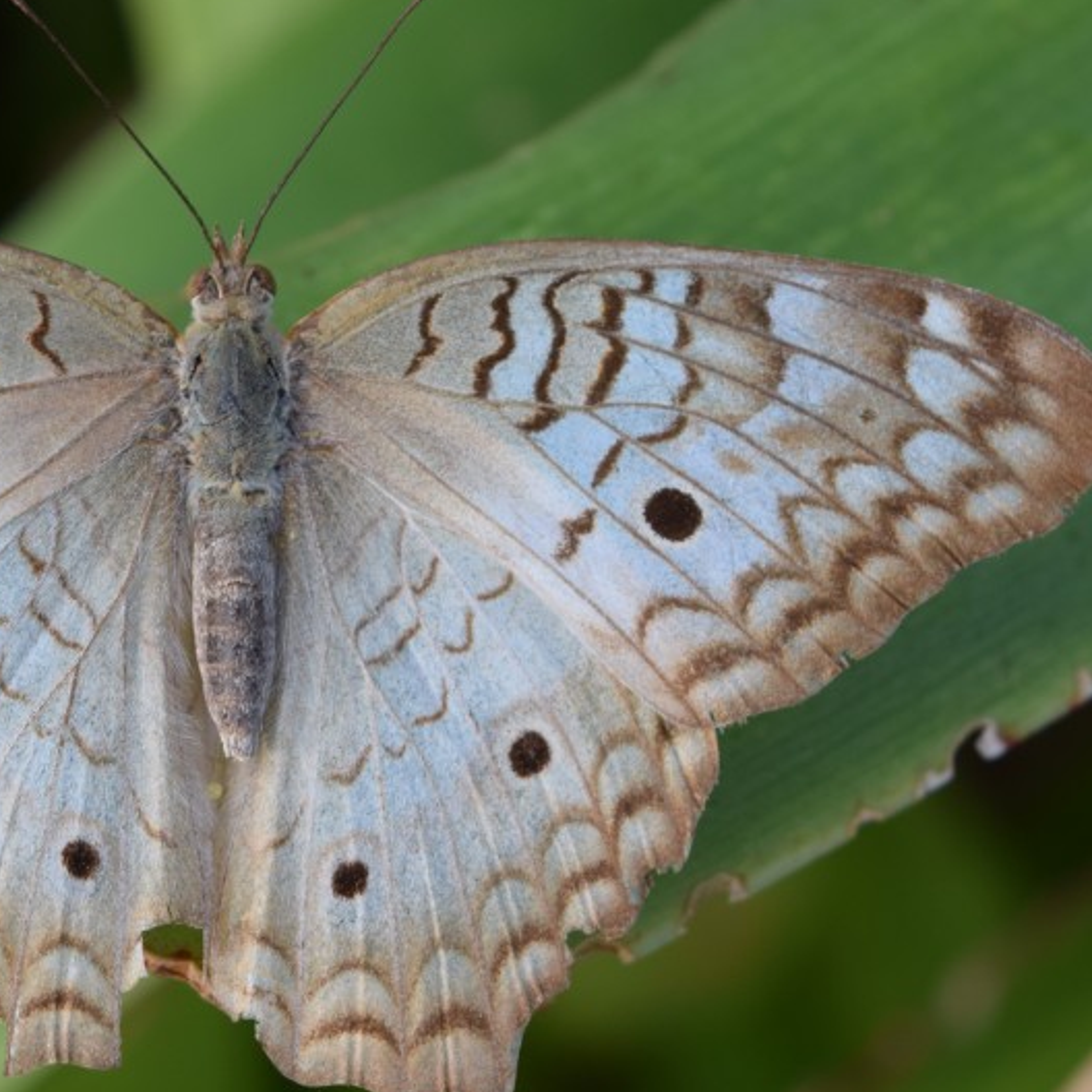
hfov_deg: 12.8
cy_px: 625
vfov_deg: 12.8
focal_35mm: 136
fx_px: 4848
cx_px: 234
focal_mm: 55
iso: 400
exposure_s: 1/160
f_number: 8
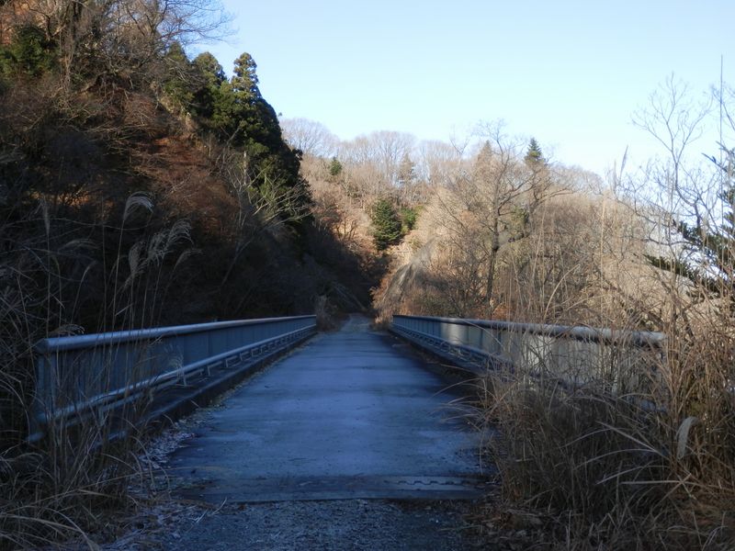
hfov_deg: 46.8
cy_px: 276
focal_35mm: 40
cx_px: 368
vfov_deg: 36.0
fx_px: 849
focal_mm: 7.3
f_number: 3.7
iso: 80
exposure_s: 1/250
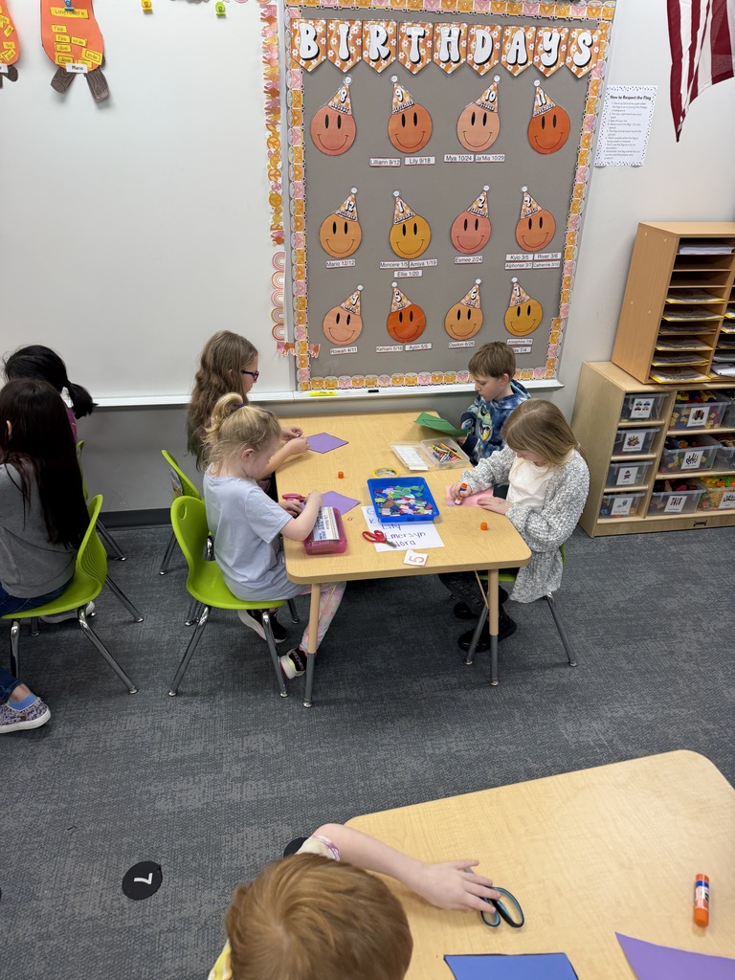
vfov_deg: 71.6
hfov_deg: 56.8
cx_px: 368
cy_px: 490
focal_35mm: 24
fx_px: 679
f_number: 1.78
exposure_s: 1/120
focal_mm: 6.76
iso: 160
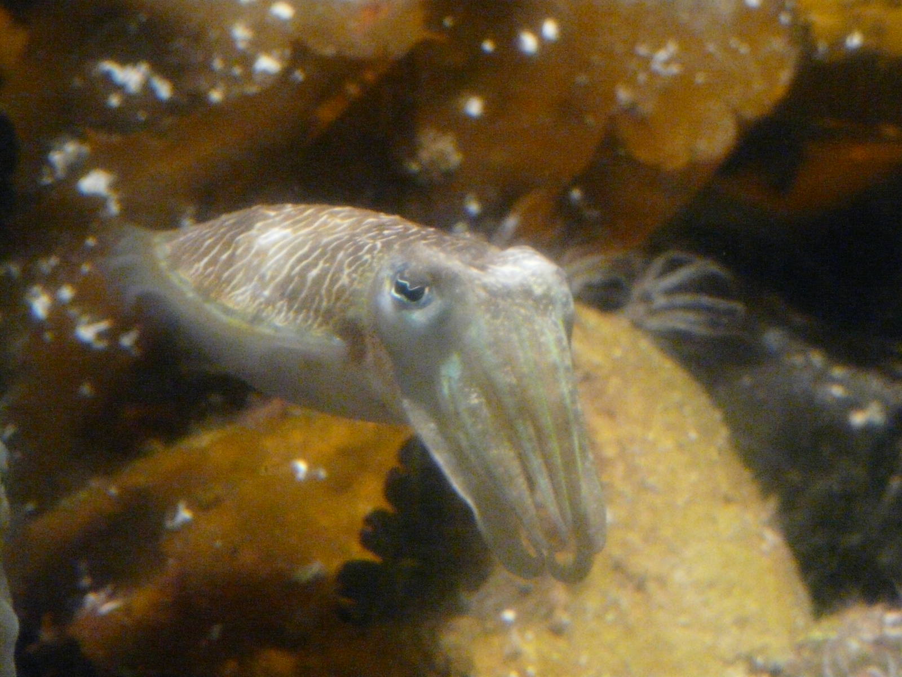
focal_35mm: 164
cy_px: 338
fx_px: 4273
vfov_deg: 9.1
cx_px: 451
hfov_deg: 12.0
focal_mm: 27
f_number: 3.6
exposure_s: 1/13
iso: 800
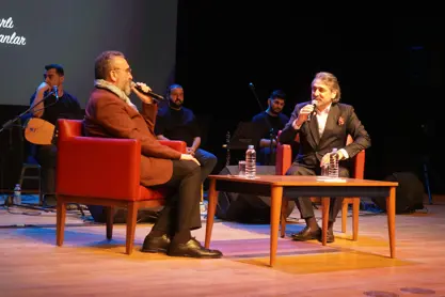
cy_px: 148
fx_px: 853
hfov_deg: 29.2
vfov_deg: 19.7
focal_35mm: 69
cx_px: 222
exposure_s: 1/160
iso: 10000
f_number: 5
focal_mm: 69
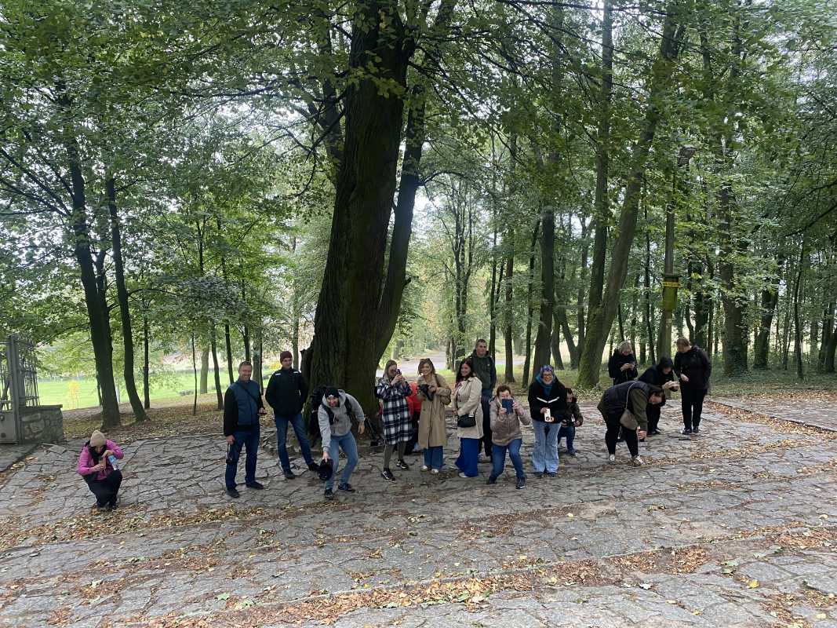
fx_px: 629
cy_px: 314
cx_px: 418
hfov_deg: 67.3
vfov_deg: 53.1
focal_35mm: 26
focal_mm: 4.25
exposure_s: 1/68
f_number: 1.8
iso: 125
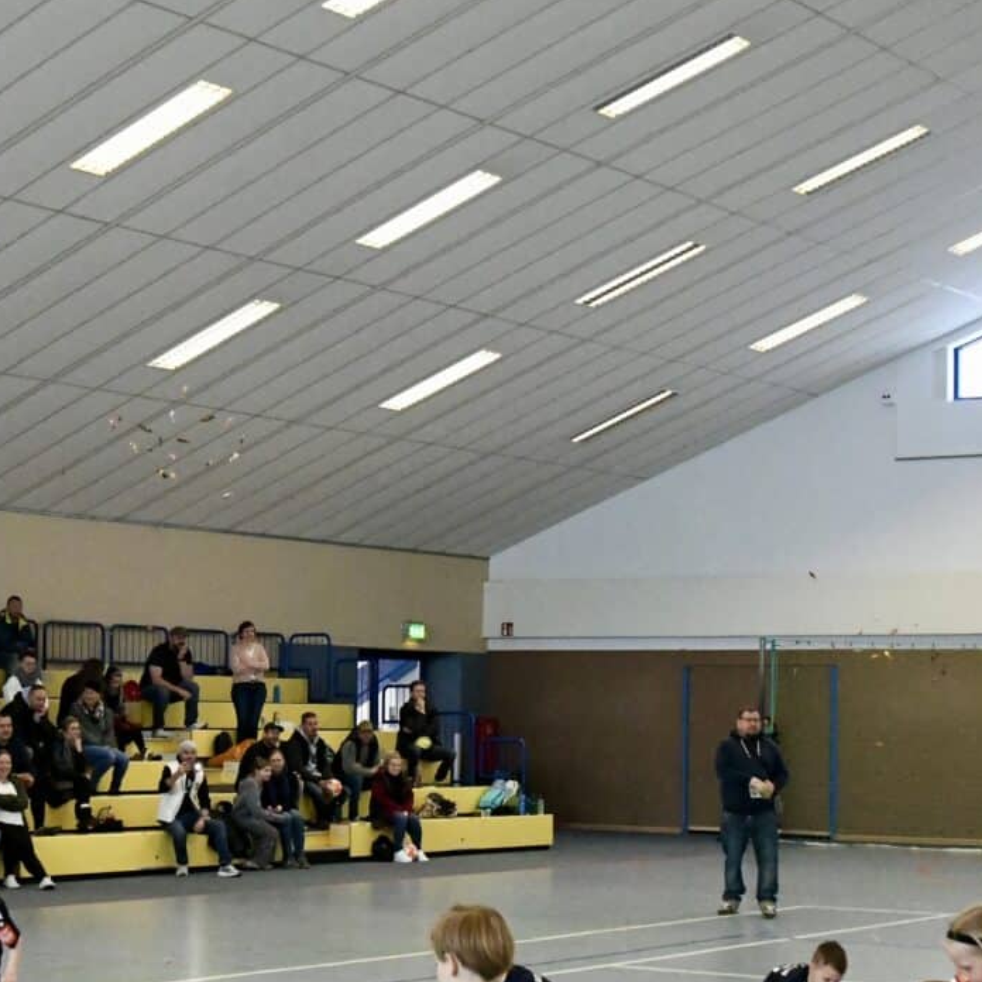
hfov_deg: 25.8
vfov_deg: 25.9
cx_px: 841
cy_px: 819
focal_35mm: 65
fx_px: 2086
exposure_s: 1/640
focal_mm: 26
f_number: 5.6
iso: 8000
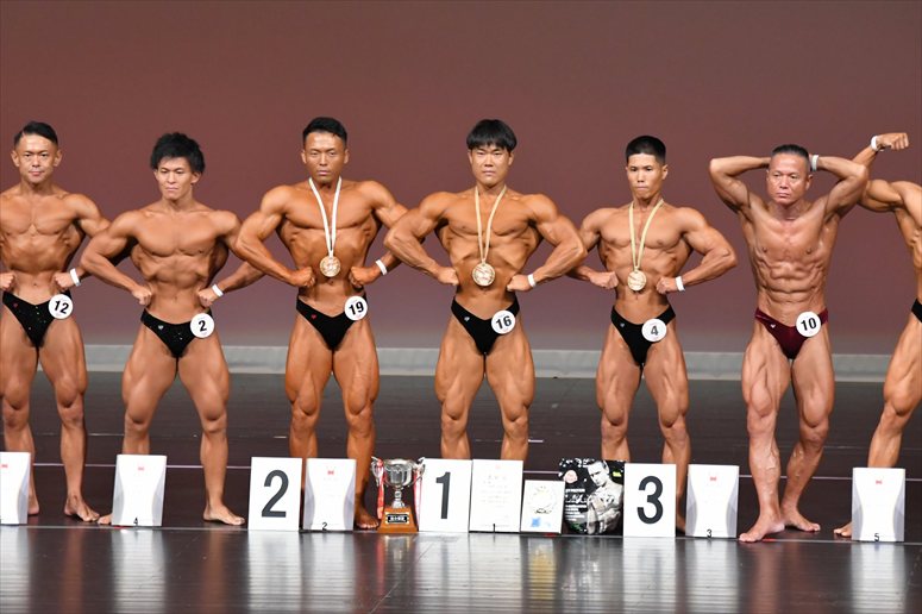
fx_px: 6912
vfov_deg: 5.1
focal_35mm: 270
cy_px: 307
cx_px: 461
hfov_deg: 7.6
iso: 4000
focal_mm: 180
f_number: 5.6
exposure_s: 1/400
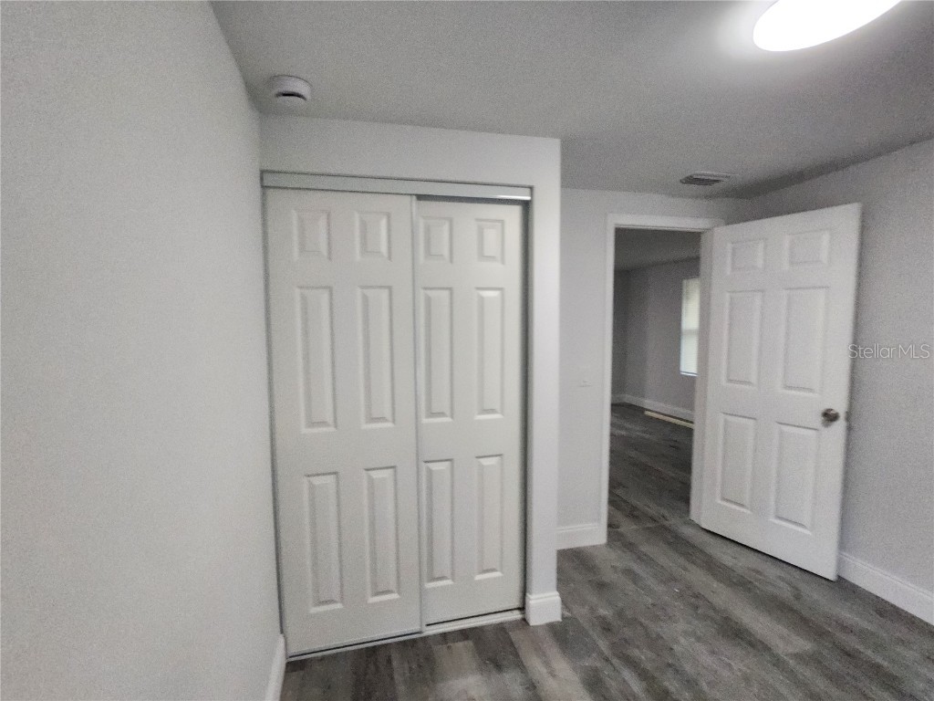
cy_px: 350
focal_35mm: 13
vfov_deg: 89.9
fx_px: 351
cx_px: 467
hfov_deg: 106.2
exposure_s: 1/60
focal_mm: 1.7
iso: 320
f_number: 2.2
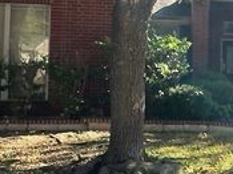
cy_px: 47
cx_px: 206
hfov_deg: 24.7
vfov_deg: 19.0
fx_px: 518
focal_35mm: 77
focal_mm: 3
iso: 25
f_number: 1.8
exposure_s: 1/329
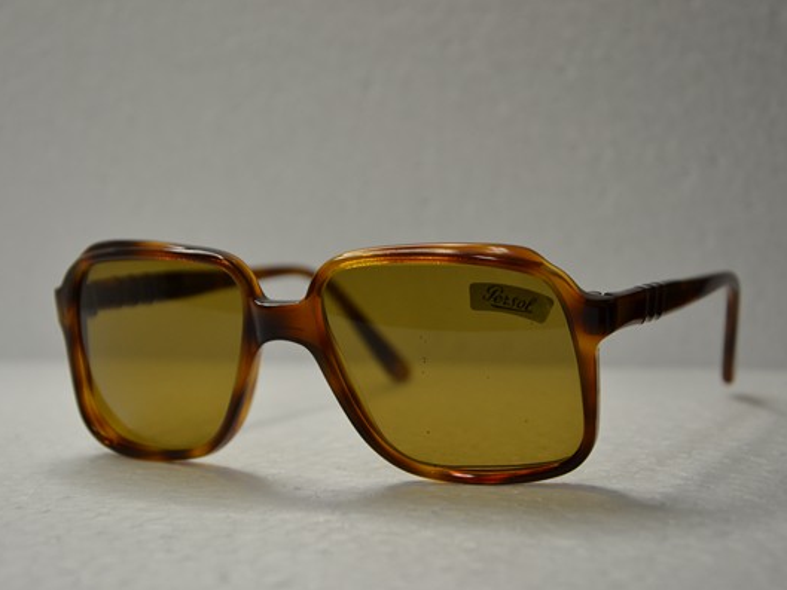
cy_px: 296
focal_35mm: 85
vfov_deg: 17.4
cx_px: 414
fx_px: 1933
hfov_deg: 23.0
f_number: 5
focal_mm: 52
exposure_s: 1/50
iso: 400
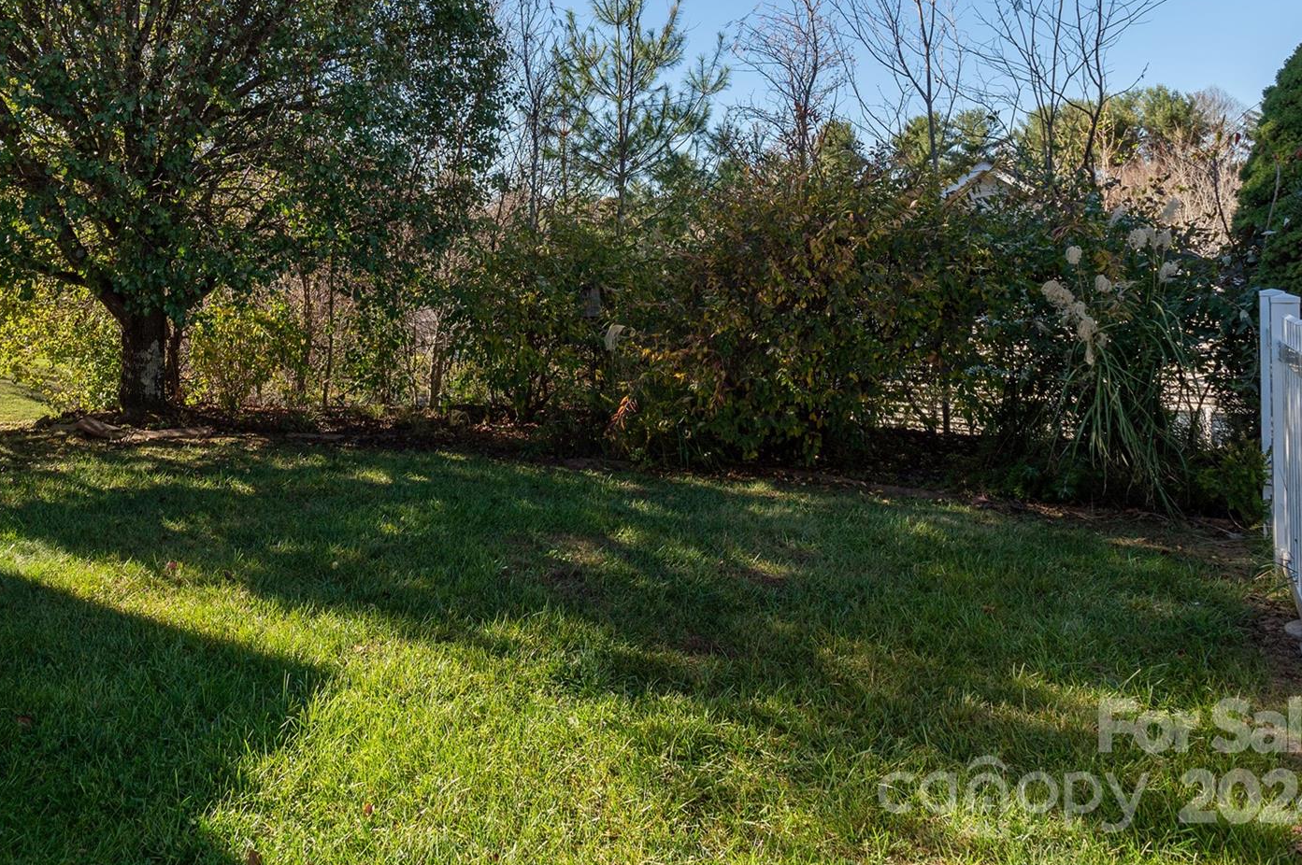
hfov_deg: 69.8
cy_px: 238
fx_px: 903
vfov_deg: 49.6
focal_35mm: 25
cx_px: 450
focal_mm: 17
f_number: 8
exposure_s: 1/400
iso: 320
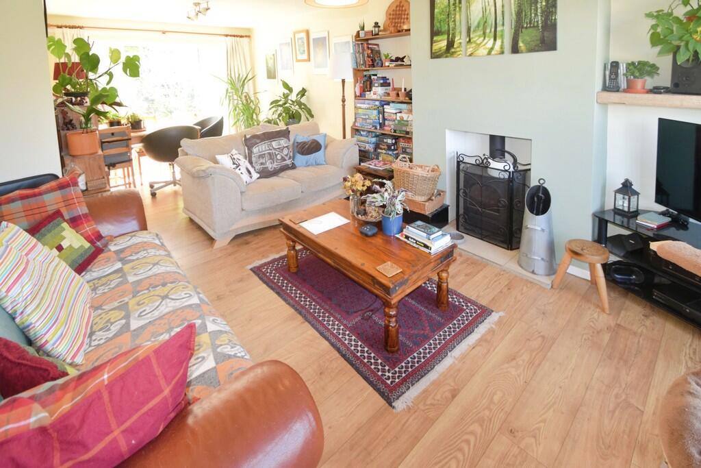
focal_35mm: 15
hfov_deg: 100.4
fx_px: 292
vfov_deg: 77.3
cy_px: 234
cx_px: 350
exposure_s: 1/100
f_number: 5
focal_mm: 10
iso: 800
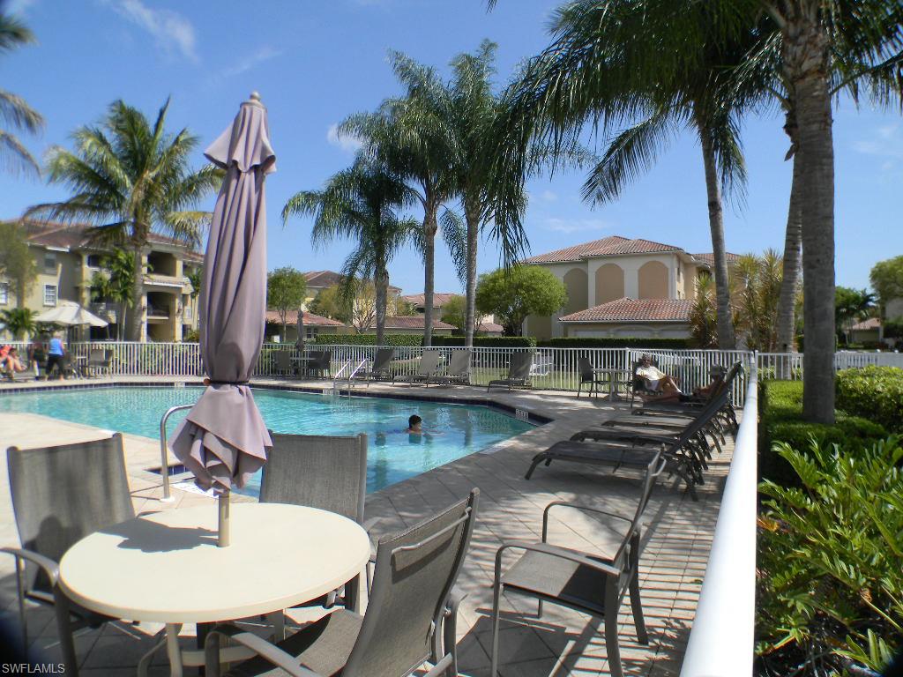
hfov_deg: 63.4
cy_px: 338
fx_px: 730
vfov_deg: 49.7
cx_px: 452
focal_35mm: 28
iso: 80
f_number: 7
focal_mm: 5
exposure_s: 1/267
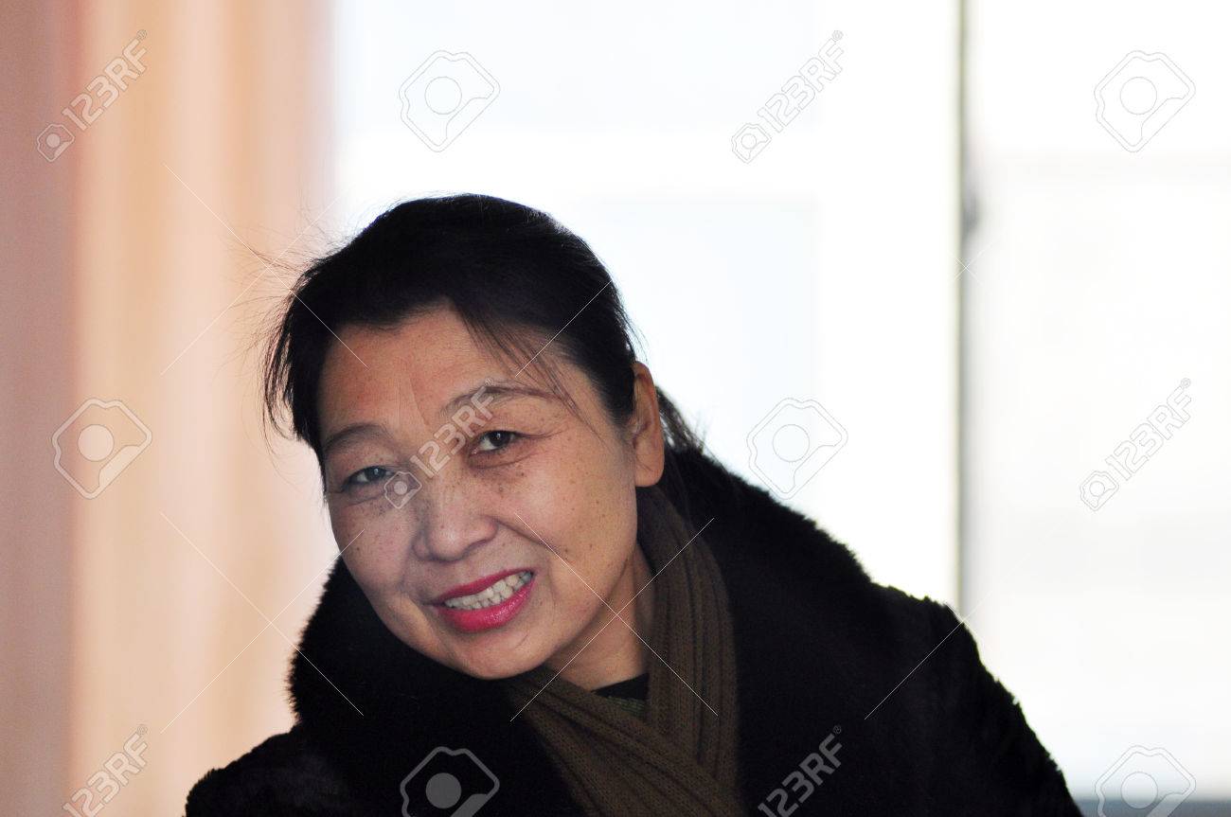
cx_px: 616
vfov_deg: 7.6
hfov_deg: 11.4
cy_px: 408
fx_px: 6147
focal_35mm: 180
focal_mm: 120
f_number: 3.2
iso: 500
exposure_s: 1/640
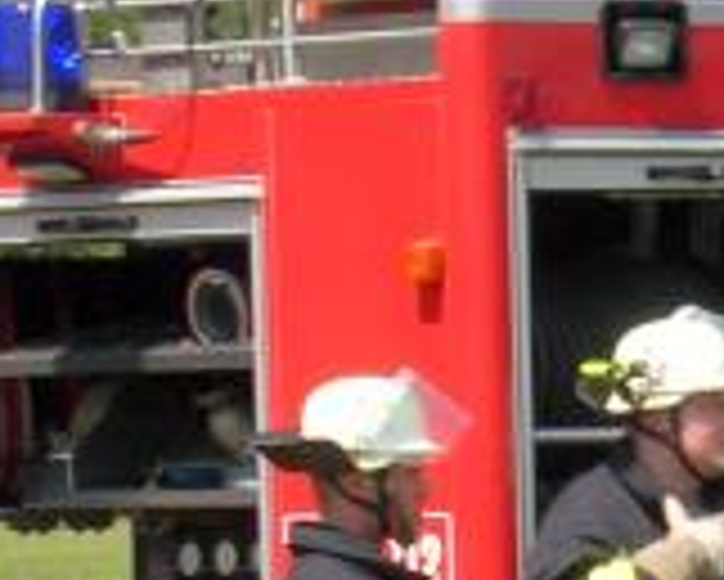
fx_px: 8469
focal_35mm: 395
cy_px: 571
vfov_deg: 3.9
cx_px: 1097
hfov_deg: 4.9
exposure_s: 1/75.6
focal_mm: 17.1
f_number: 8.2
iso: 50
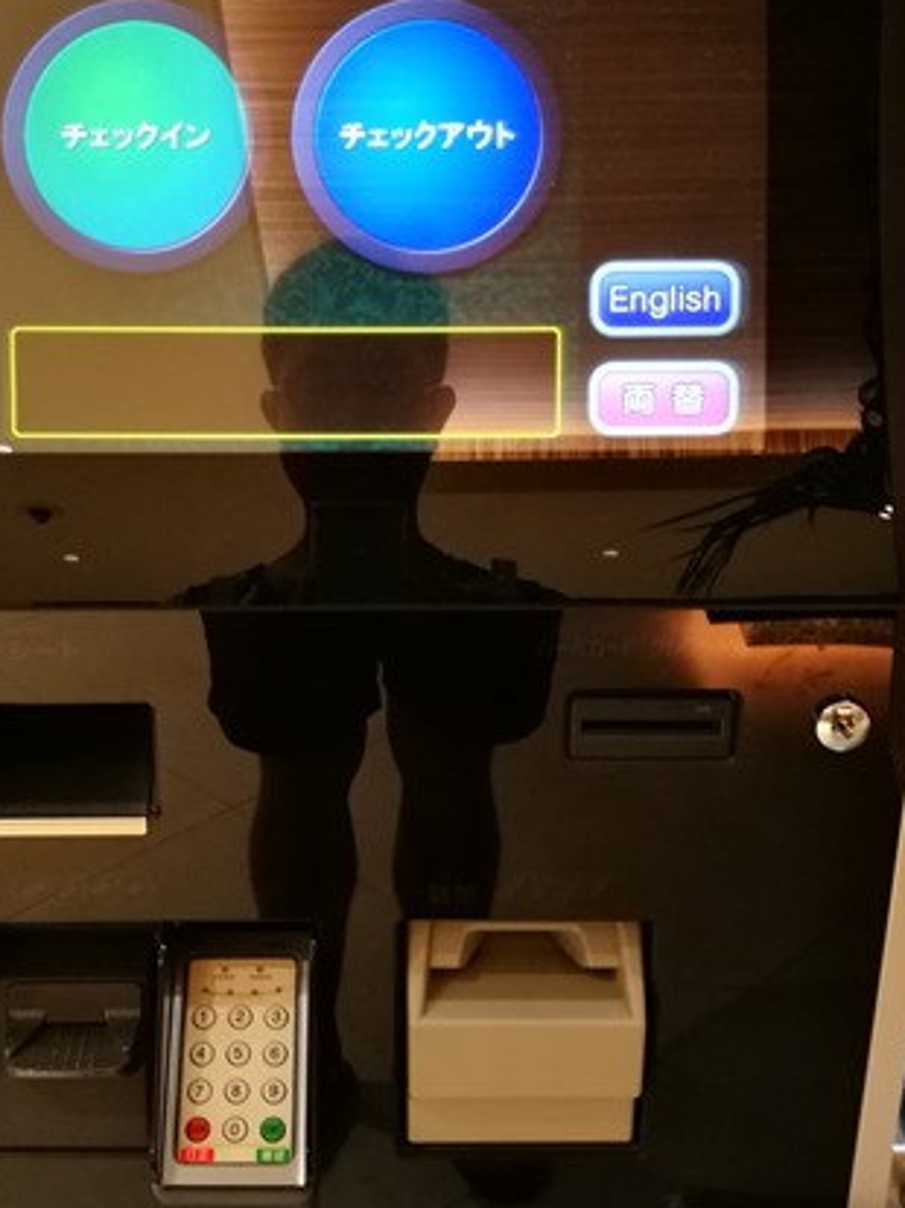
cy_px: 586
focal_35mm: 47
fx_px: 1640
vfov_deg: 40.5
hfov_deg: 30.8
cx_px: 371
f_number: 2.2
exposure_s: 1/24
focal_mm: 4.5
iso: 400
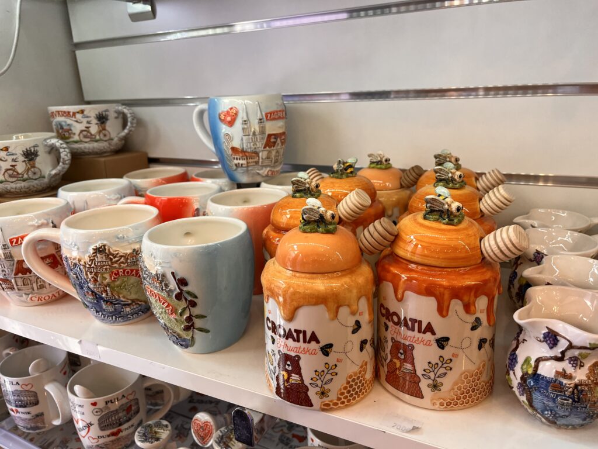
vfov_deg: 53.1
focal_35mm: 26
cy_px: 224
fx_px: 449
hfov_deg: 67.3
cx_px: 299
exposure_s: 1/100
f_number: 1.6
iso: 64
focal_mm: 5.1
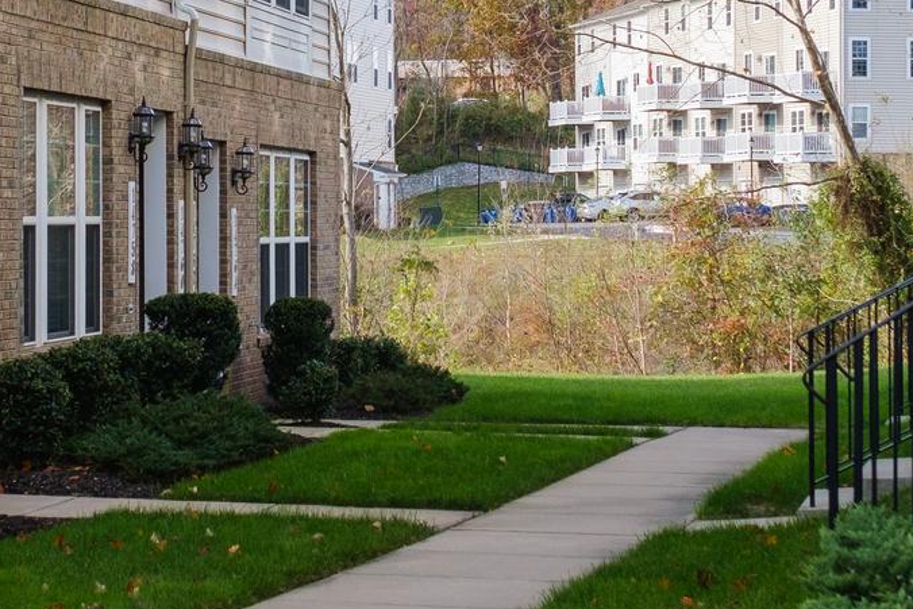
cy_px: 16
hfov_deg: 19.2
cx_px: 344
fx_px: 2689
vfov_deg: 12.8
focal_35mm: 106
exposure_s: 1/850
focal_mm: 23
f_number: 4
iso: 400
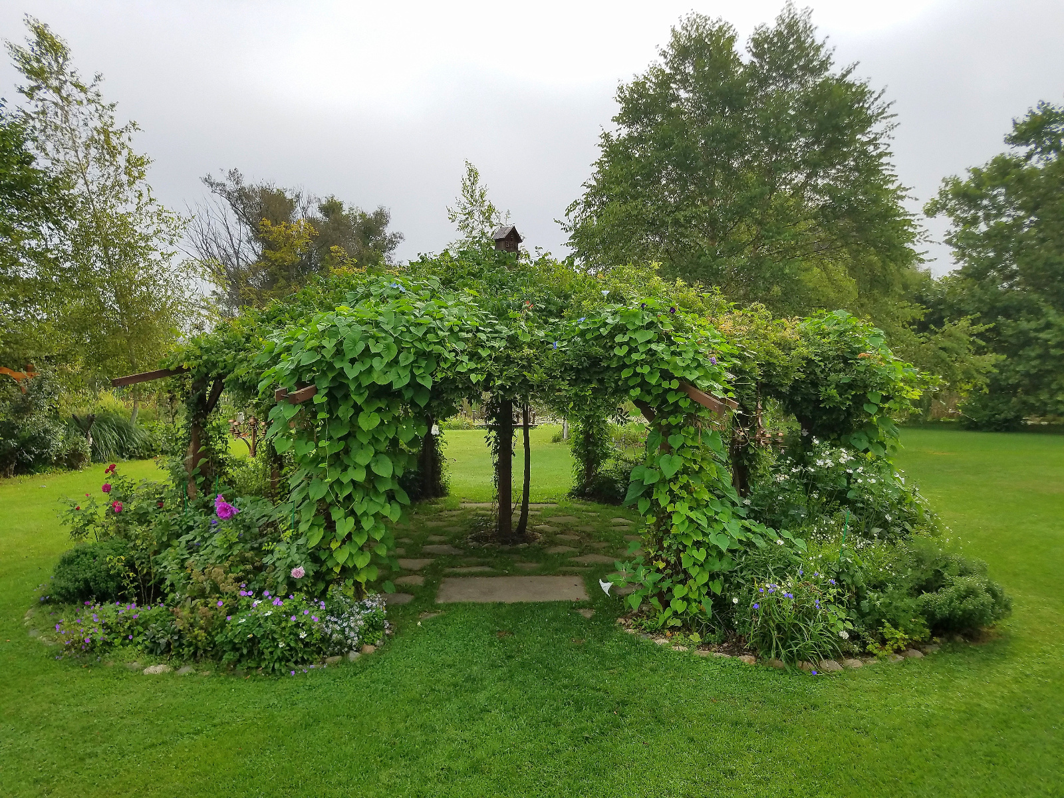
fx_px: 799
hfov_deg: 67.3
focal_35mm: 26
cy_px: 399
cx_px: 532
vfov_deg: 53.1
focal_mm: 4.2
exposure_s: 1/1836
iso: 50
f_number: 1.7
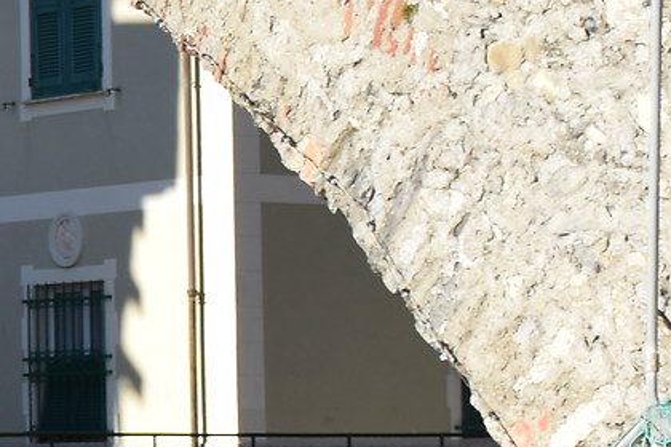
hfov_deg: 8.7
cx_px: -703
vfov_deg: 6.2
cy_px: 267
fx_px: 4156
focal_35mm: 223
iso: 100
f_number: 9
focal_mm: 26
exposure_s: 1/200
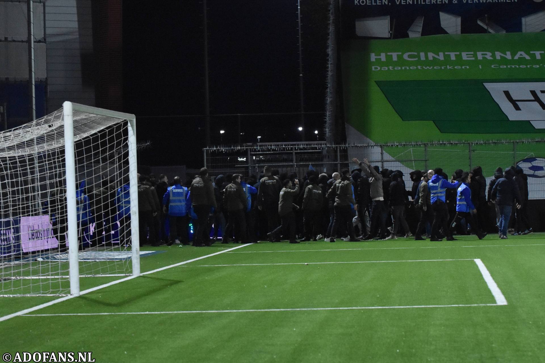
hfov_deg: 16.7
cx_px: 272
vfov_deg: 11.1
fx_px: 1862
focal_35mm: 123
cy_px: 182
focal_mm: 82
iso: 2500
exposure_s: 1/400
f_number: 4
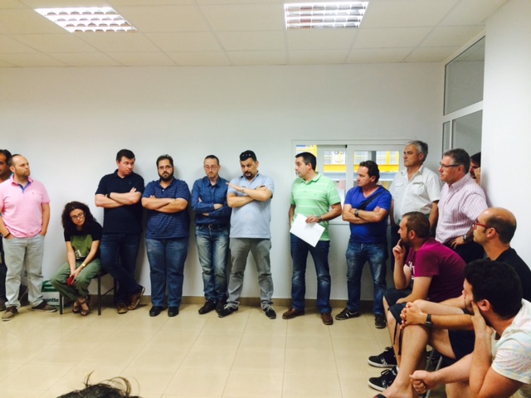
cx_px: 266
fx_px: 445
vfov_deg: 48.2
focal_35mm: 29
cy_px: 199
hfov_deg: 61.7
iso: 64
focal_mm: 4.15
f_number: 2.2
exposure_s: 1/30
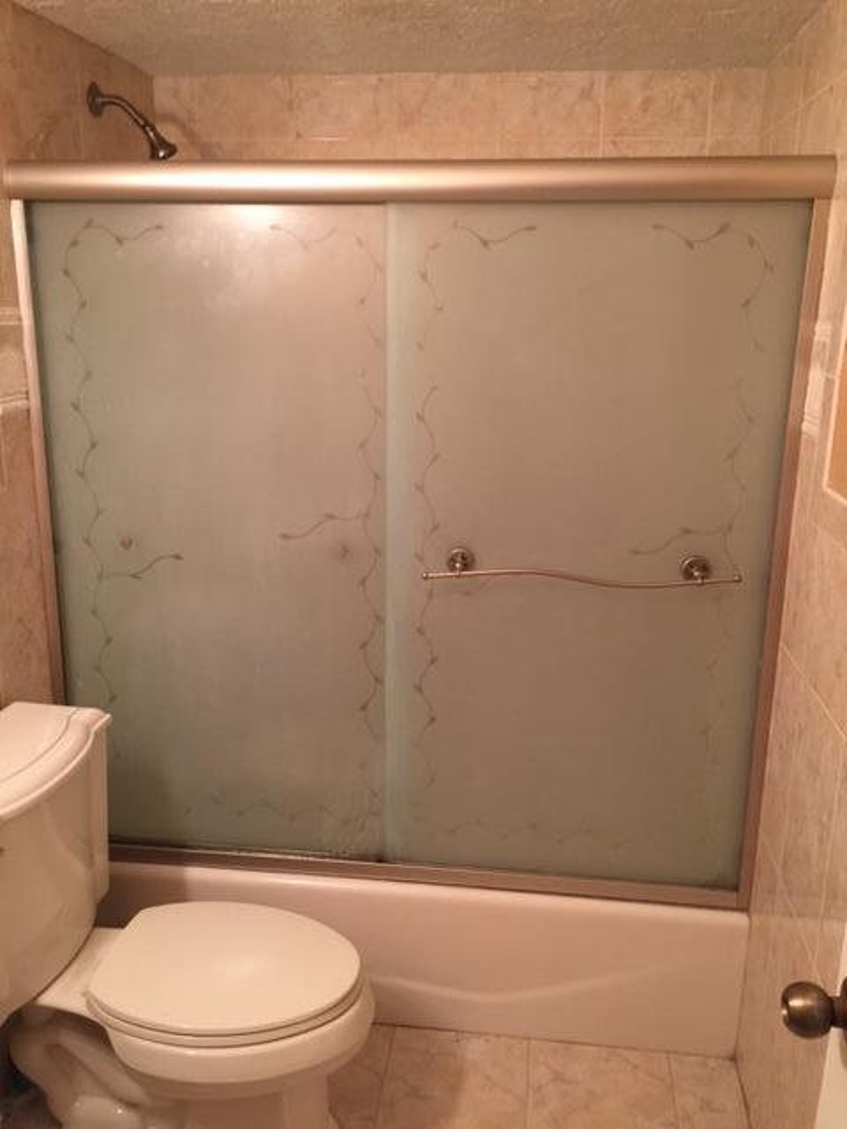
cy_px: 564
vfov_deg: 61.7
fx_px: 946
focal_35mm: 29
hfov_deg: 48.2
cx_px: 424
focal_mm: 4.15
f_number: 2.2
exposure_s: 1/15
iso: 80
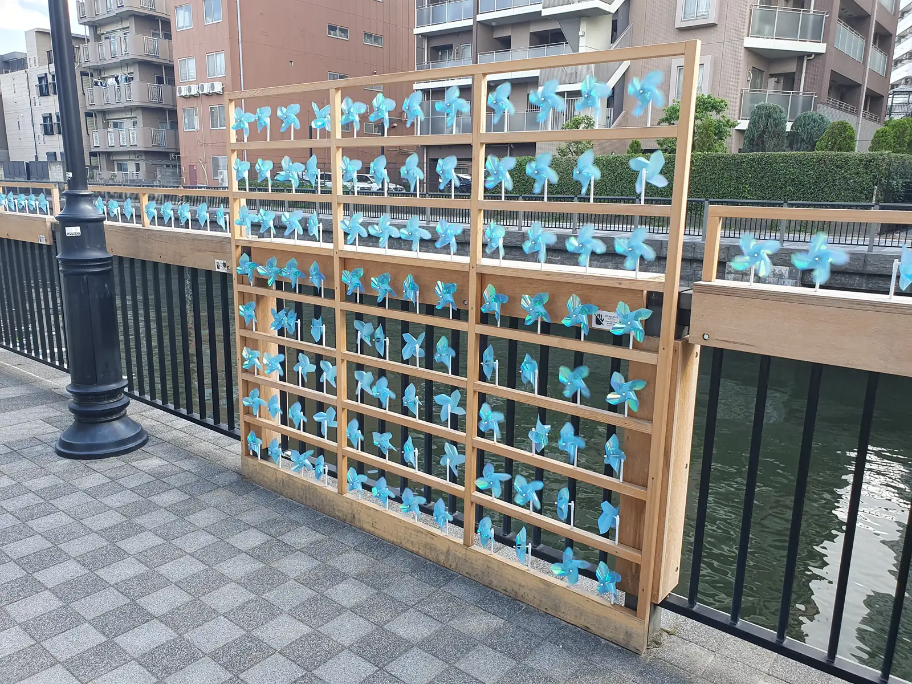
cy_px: 342
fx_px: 685
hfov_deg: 67.3
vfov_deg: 53.1
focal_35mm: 26
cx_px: 456
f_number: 2.4
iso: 50
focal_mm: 4.32
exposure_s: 1/154
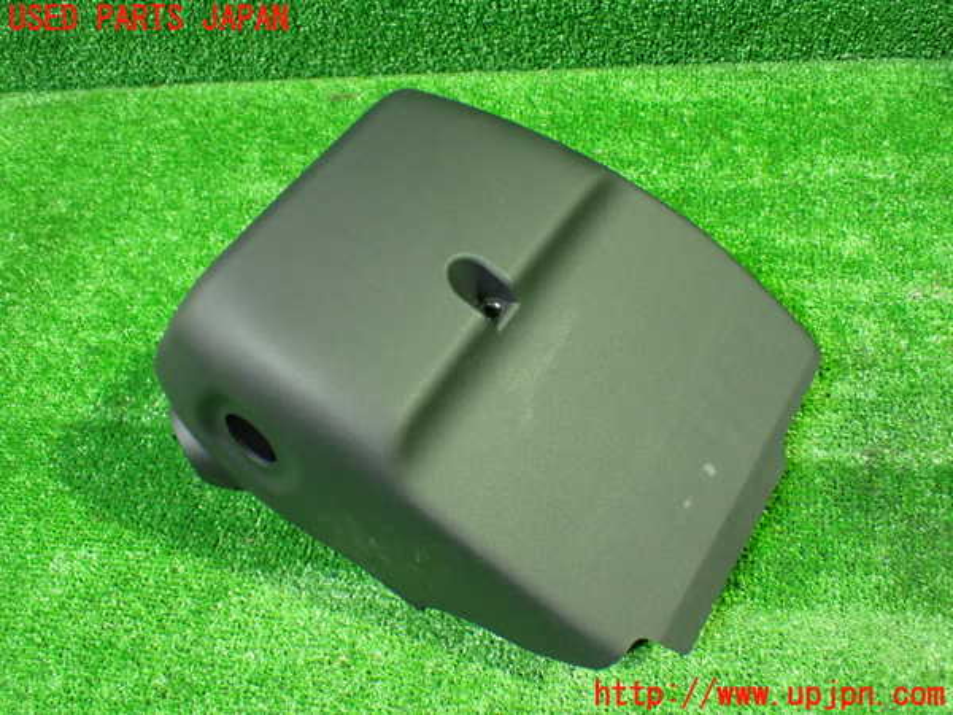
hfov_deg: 60.0
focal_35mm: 30
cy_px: 358
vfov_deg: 46.8
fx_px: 826
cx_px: 476
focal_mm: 5.4
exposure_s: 1/30
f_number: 2.3
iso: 1000
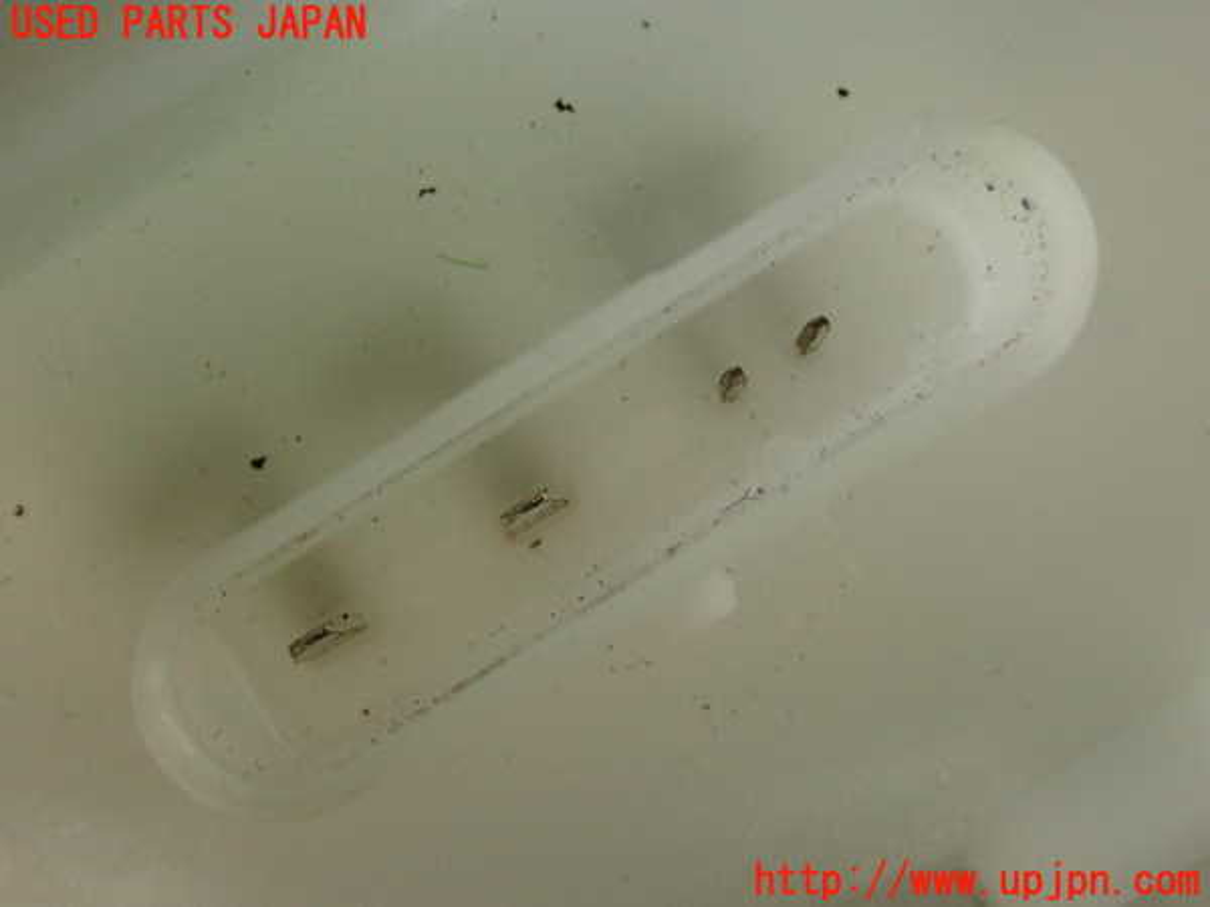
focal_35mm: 62
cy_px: 454
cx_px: 605
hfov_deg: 31.2
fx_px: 2167
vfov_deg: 23.7
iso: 1000
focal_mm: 11.09
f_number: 3.6
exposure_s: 1/125
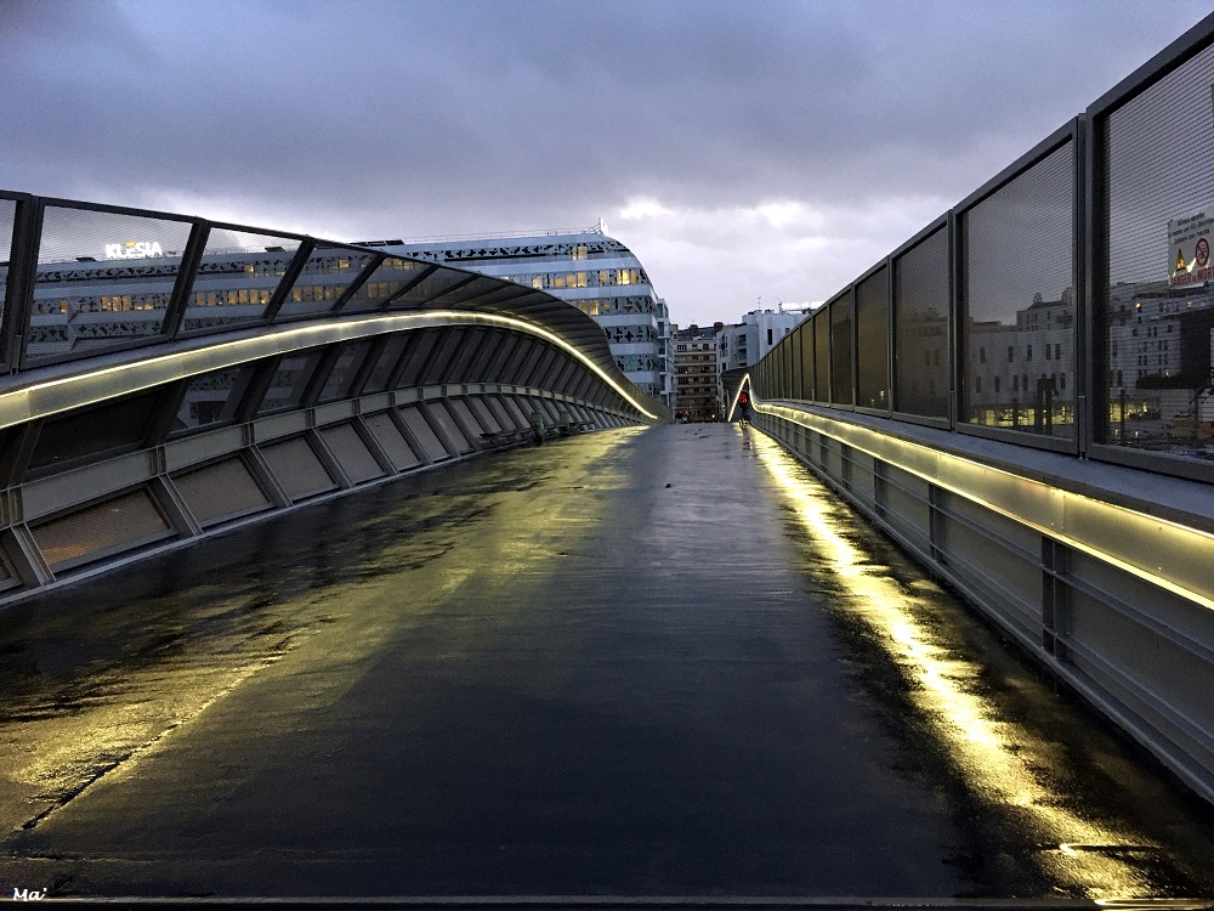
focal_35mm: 29
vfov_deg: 48.2
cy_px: 456
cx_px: 607
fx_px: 1017
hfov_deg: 61.7
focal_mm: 4.15
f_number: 2.2
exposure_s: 1/25
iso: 200
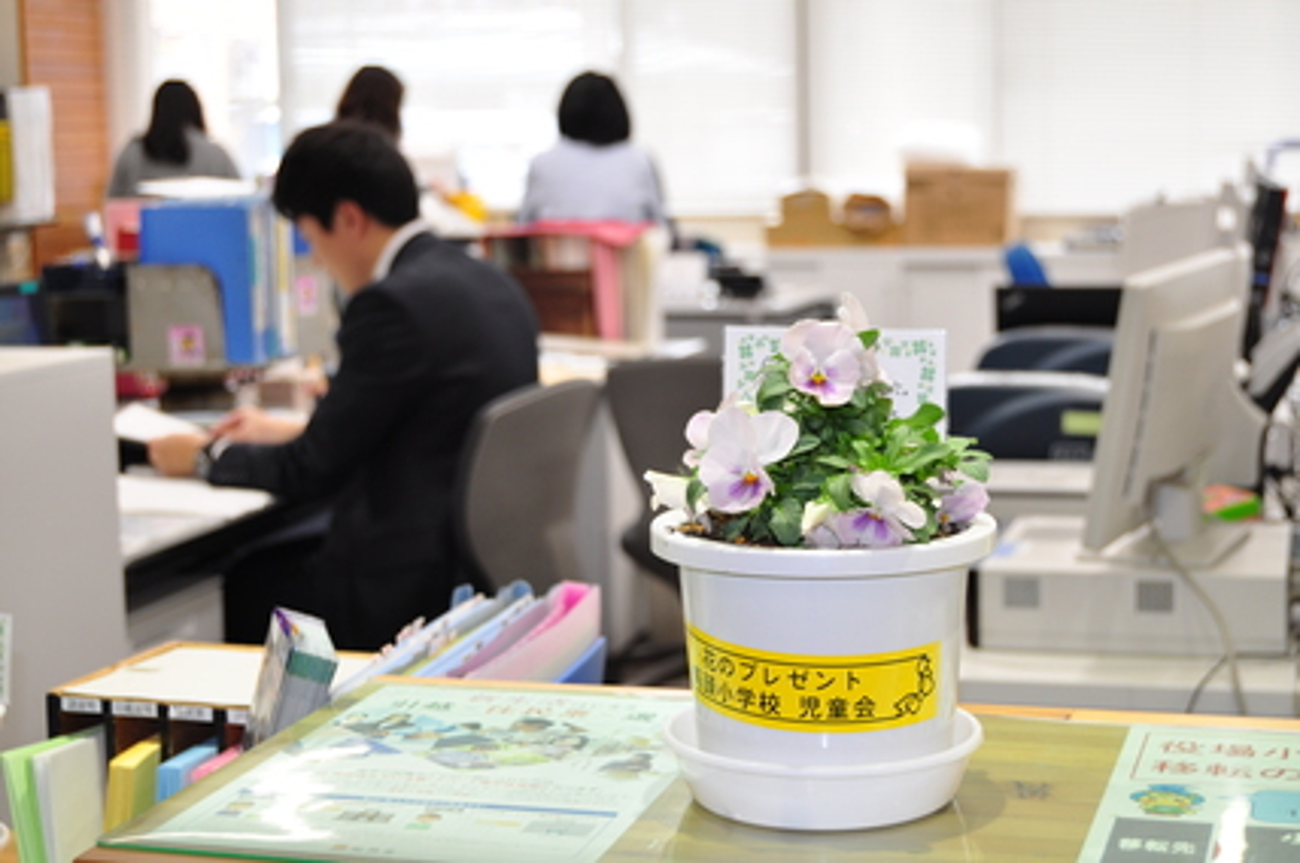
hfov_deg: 31.9
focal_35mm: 63
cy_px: 432
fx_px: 2272
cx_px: 650
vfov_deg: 21.5
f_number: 5
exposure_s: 1/40
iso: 400
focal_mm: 42
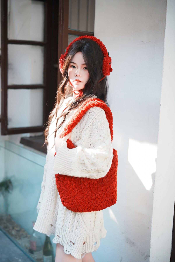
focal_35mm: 50
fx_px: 365
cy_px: 131
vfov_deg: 39.6
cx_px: 88
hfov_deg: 27.0
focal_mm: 50
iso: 160
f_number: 2.2
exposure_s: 1/500
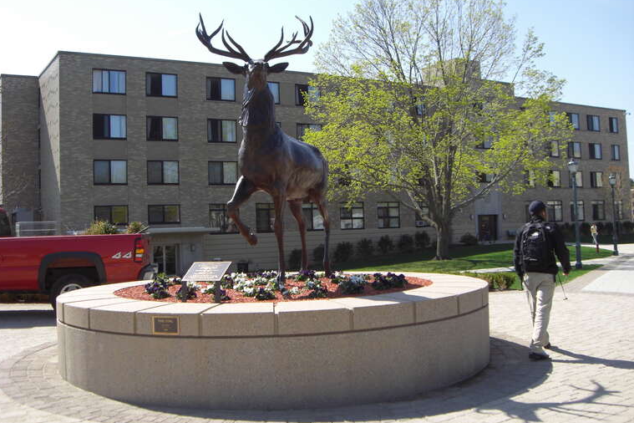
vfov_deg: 33.4
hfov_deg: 48.5
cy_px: 188
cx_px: 315
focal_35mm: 40
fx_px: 704
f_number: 2.7
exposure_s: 1/800
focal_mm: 6.2
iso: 64
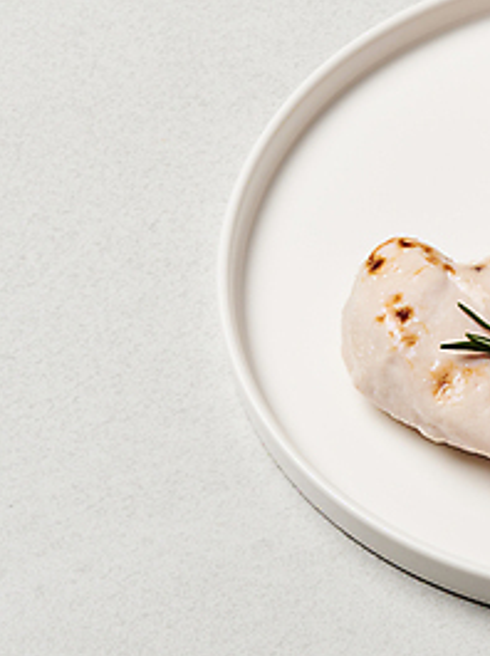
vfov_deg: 8.7
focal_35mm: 229
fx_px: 4333
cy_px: 290
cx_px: 663
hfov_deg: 6.4
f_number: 22
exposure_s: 1/125
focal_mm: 105
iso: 250
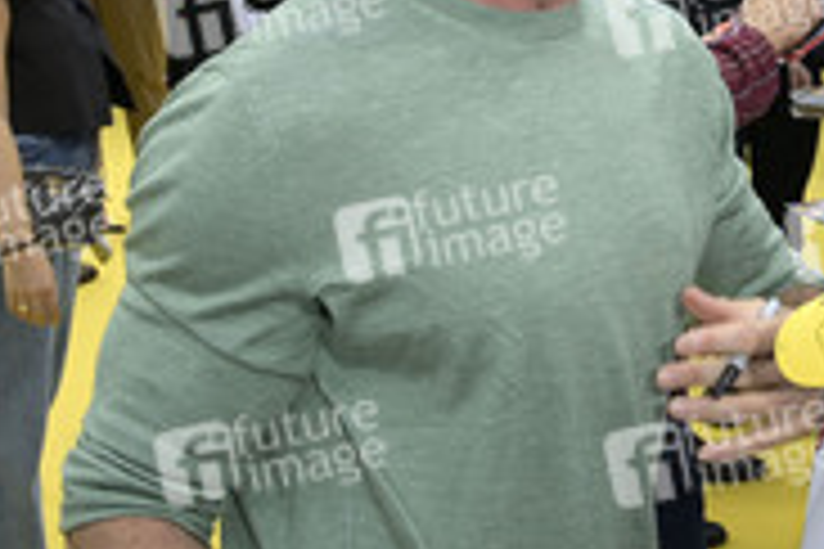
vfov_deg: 18.3
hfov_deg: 26.2
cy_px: 117
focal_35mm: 74
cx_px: 781
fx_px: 1694
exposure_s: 1/200
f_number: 9
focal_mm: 30
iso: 320
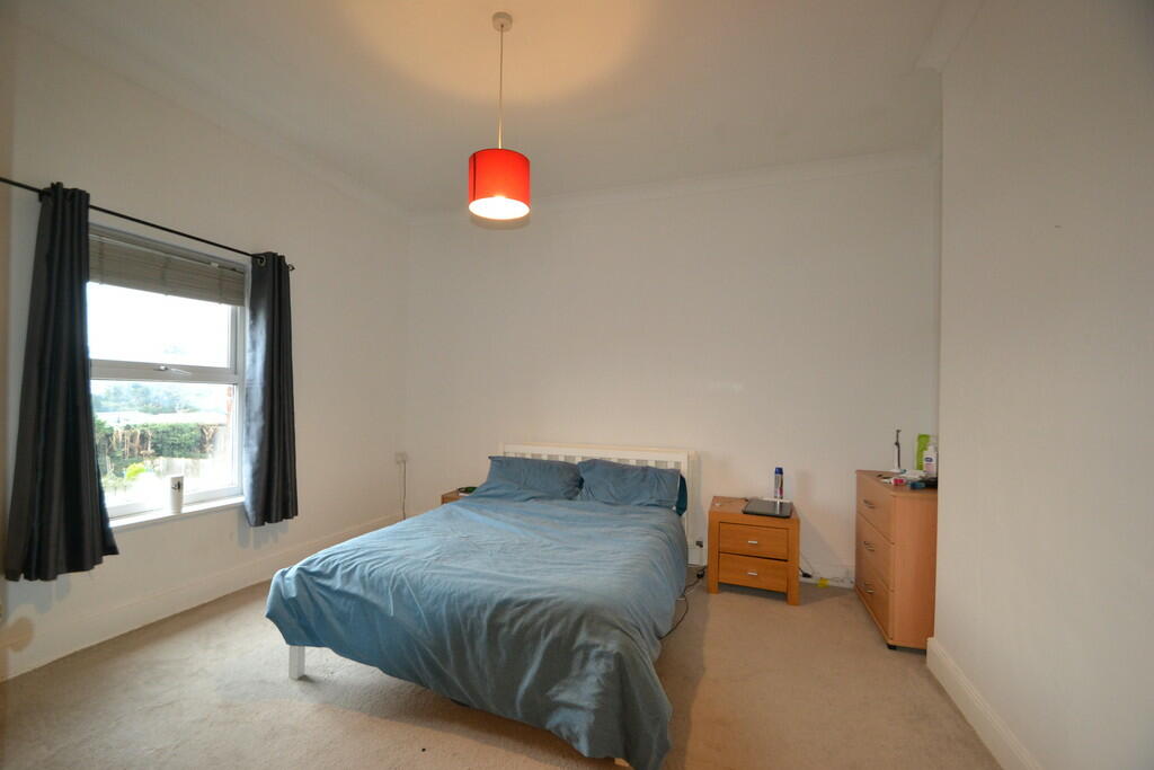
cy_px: 385
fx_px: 481
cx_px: 577
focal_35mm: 15
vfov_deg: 77.3
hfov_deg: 100.4
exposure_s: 1/60
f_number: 3.5
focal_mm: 10
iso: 1100
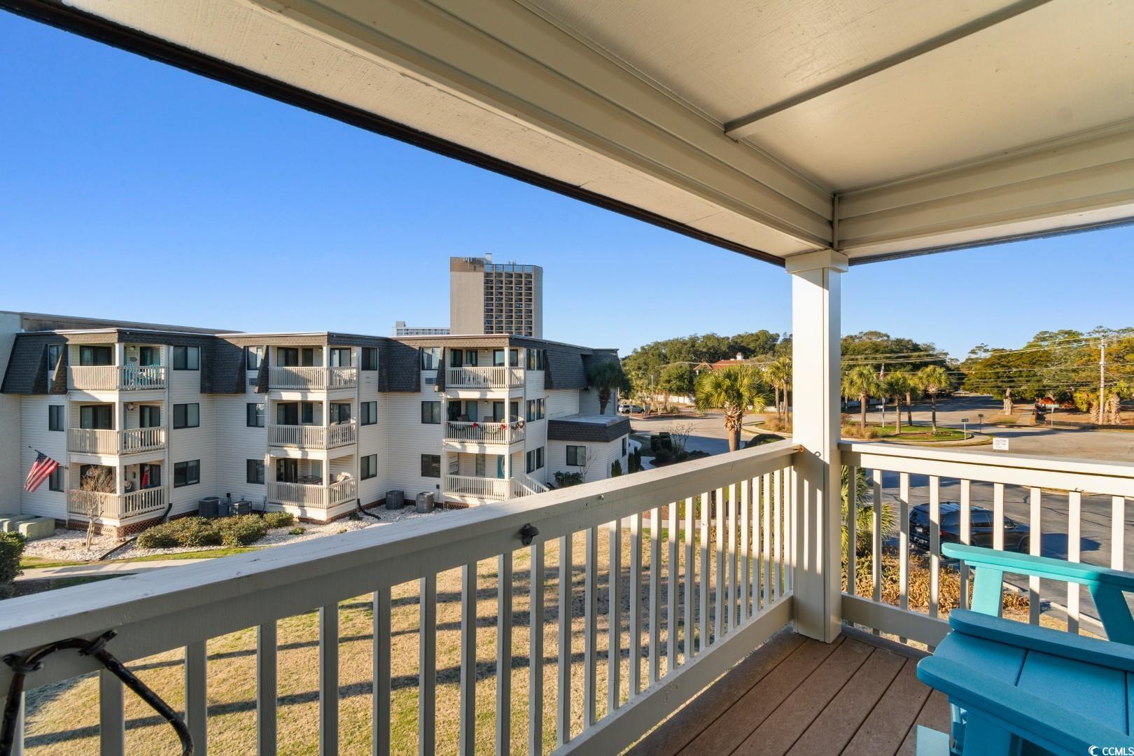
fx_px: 472
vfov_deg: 77.3
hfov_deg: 100.4
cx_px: 567
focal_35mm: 15
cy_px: 378
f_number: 9
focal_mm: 10
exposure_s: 1/125
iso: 100
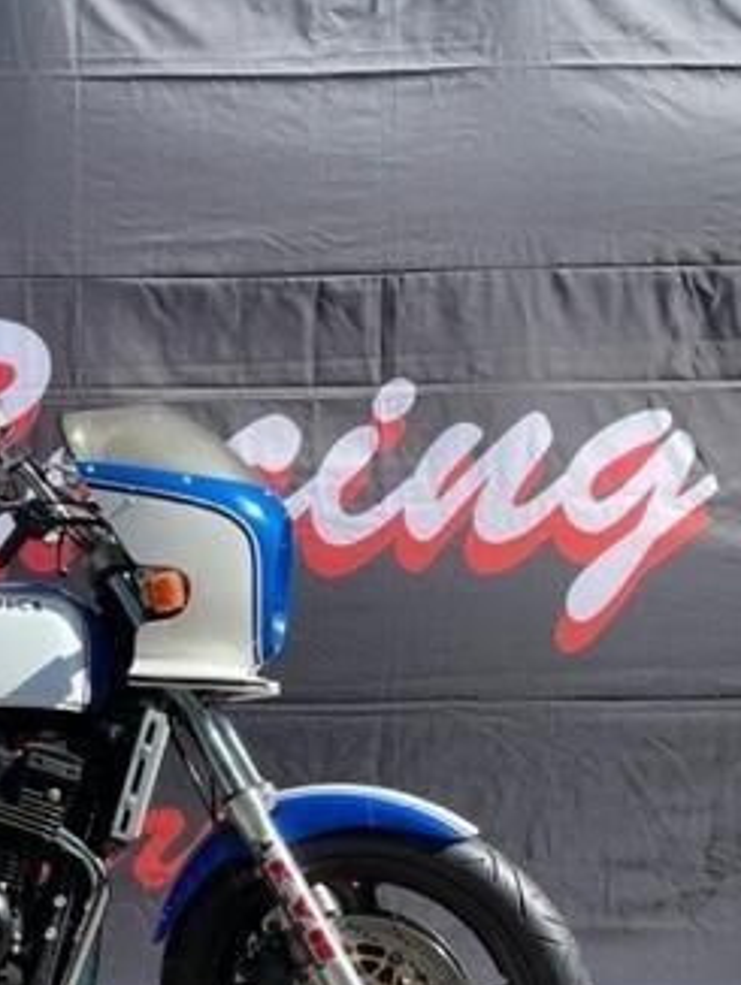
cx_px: -175
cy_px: 641
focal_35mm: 51
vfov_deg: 37.1
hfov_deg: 25.3
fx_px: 1454
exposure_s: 1/1795
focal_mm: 4.2
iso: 32
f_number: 1.6
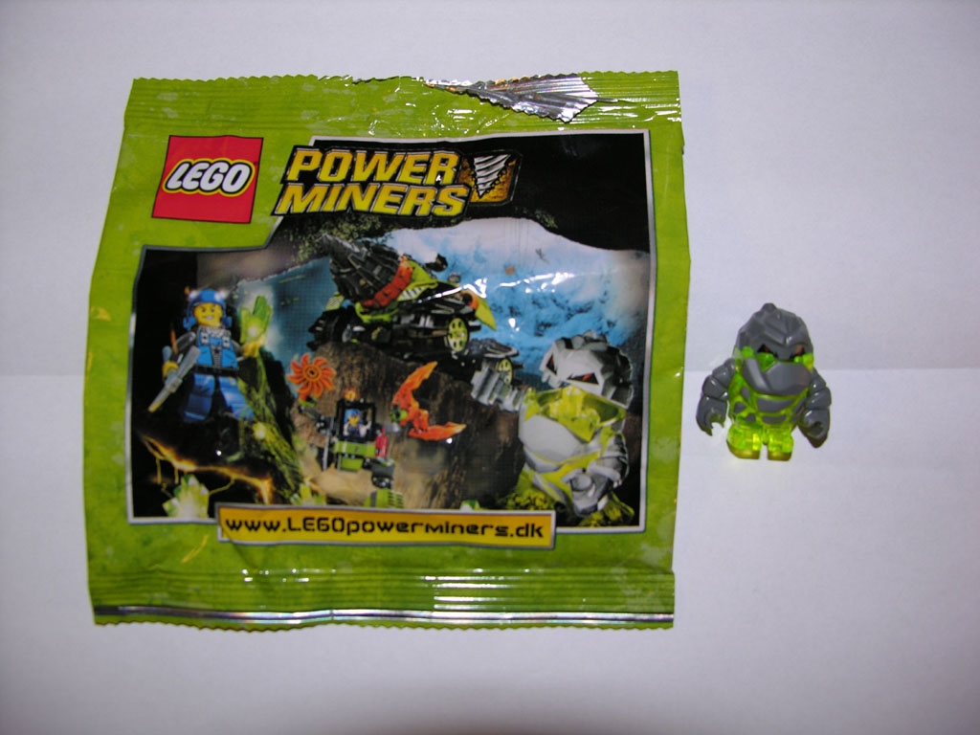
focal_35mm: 35
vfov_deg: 40.7
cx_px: 490
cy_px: 368
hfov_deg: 52.6
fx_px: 991
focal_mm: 8.9
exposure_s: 1/60.1
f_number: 2.8
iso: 50
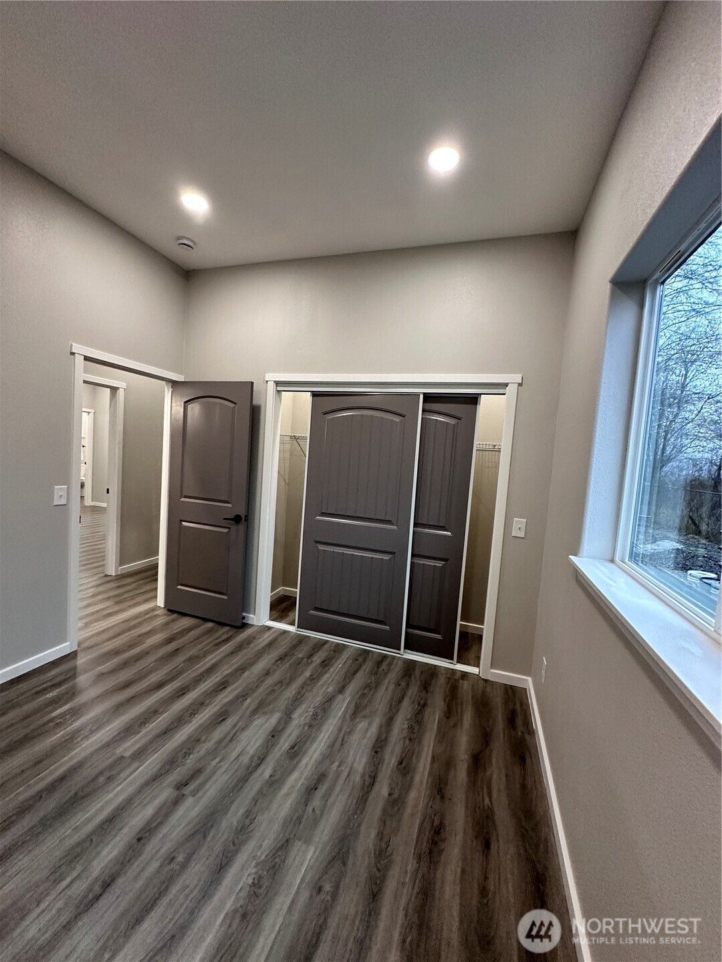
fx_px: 389
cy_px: 481
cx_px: 361
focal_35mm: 14
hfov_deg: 85.7
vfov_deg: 102.1
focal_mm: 2.22
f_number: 2.2
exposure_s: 1/120
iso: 250
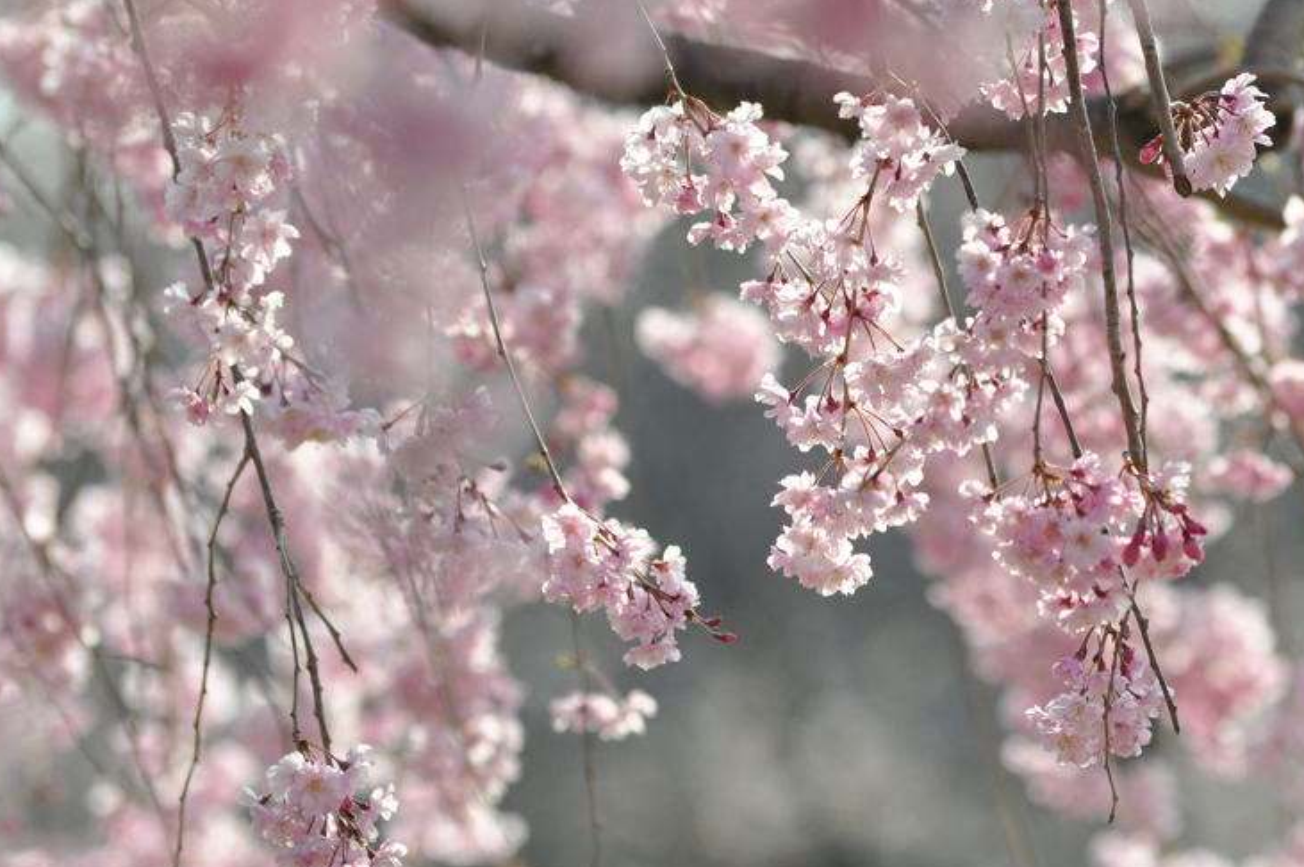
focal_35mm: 420
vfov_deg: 3.3
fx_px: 15199
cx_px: 892
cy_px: 457
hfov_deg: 4.9
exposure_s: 1/2500
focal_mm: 200
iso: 500
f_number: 4
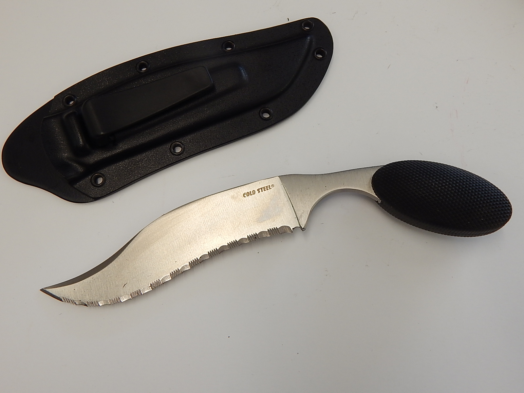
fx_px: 515
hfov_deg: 54.0
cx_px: 262
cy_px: 196
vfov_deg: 41.8
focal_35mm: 34
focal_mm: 6.1
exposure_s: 1/50
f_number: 3.3
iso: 125
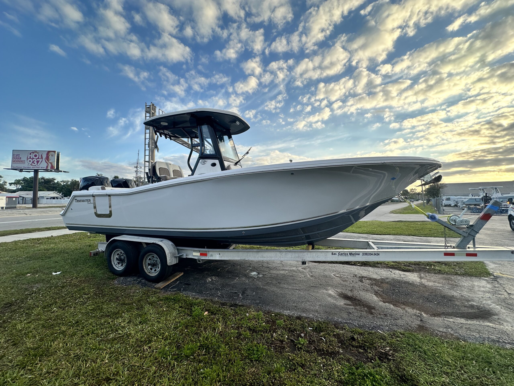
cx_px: 257
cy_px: 193
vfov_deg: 85.7
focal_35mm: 14
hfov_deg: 102.1
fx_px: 208
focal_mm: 2.22
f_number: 2.2
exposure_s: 1/485
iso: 40
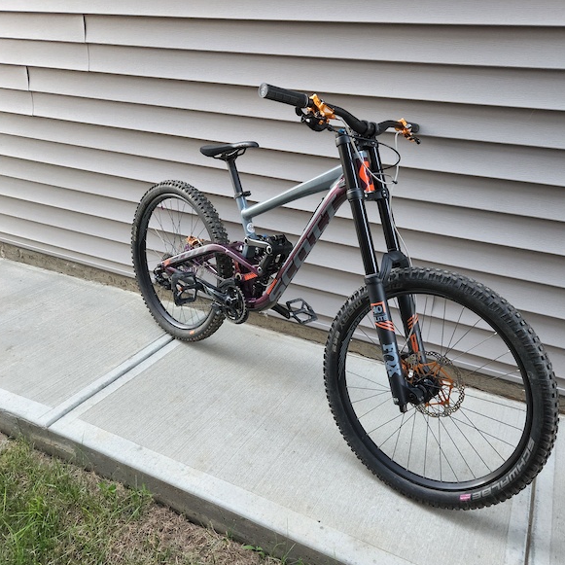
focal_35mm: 28
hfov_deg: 57.2
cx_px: 313
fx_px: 517
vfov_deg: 57.3
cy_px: 290
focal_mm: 5.4
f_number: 1.8
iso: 250
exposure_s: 1/120
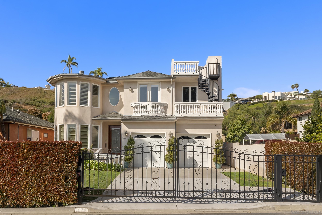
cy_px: 108
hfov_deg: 65.4
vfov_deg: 46.5
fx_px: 251
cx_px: 161
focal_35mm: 28
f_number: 11
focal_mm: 28
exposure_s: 1/320
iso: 500
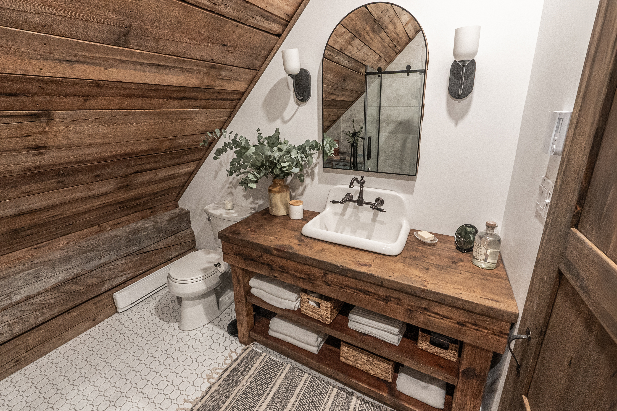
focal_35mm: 15
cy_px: 206
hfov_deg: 100.4
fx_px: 257
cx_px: 308
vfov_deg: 77.3
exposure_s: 1/13
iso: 3200
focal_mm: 10
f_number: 8
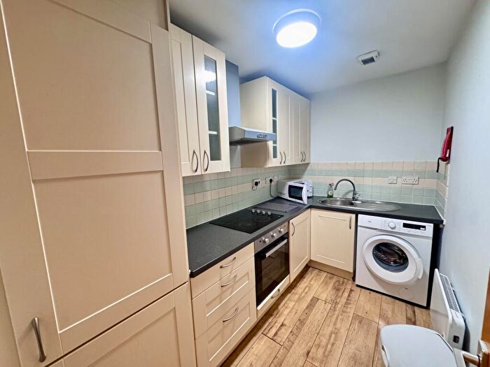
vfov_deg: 85.7
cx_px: 245
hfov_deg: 102.1
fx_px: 198
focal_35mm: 14
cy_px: 184
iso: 640
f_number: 2.2
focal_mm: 2.22
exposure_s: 1/60
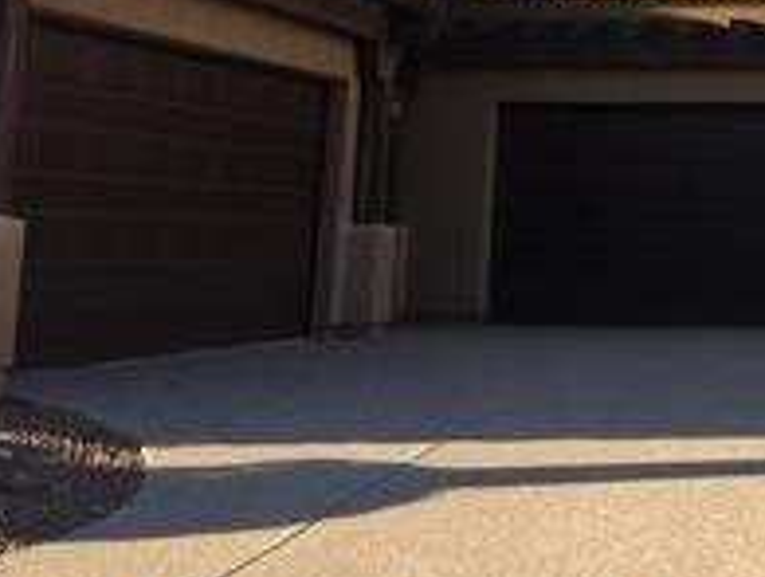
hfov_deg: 23.8
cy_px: -55
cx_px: 859
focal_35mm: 76
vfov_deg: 18.7
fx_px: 1683
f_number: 2.2
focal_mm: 4.15
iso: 32
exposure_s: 1/628
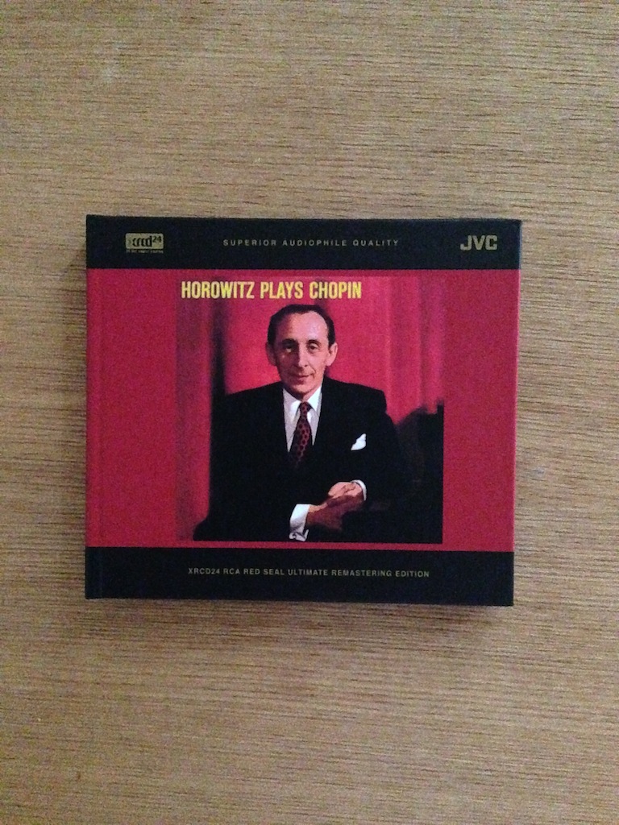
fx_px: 1574
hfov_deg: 22.3
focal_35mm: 66
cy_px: 412
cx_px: 310
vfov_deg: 29.4
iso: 2500
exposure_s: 1/15
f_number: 2.4
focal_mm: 4.12
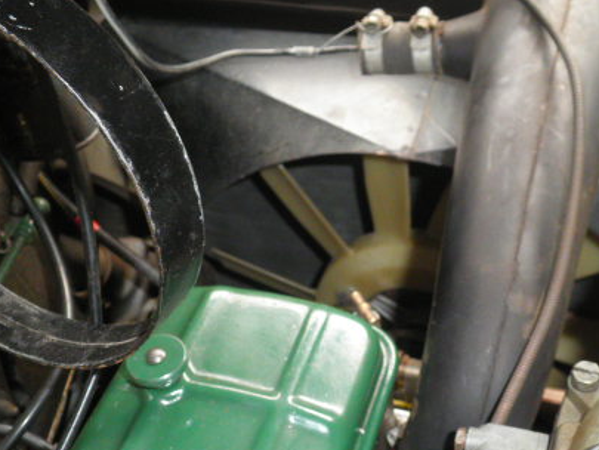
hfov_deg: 38.7
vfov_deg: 29.4
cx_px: 371
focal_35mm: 49
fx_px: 848
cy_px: 318
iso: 160
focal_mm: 5.5
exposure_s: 1/50
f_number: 2.9
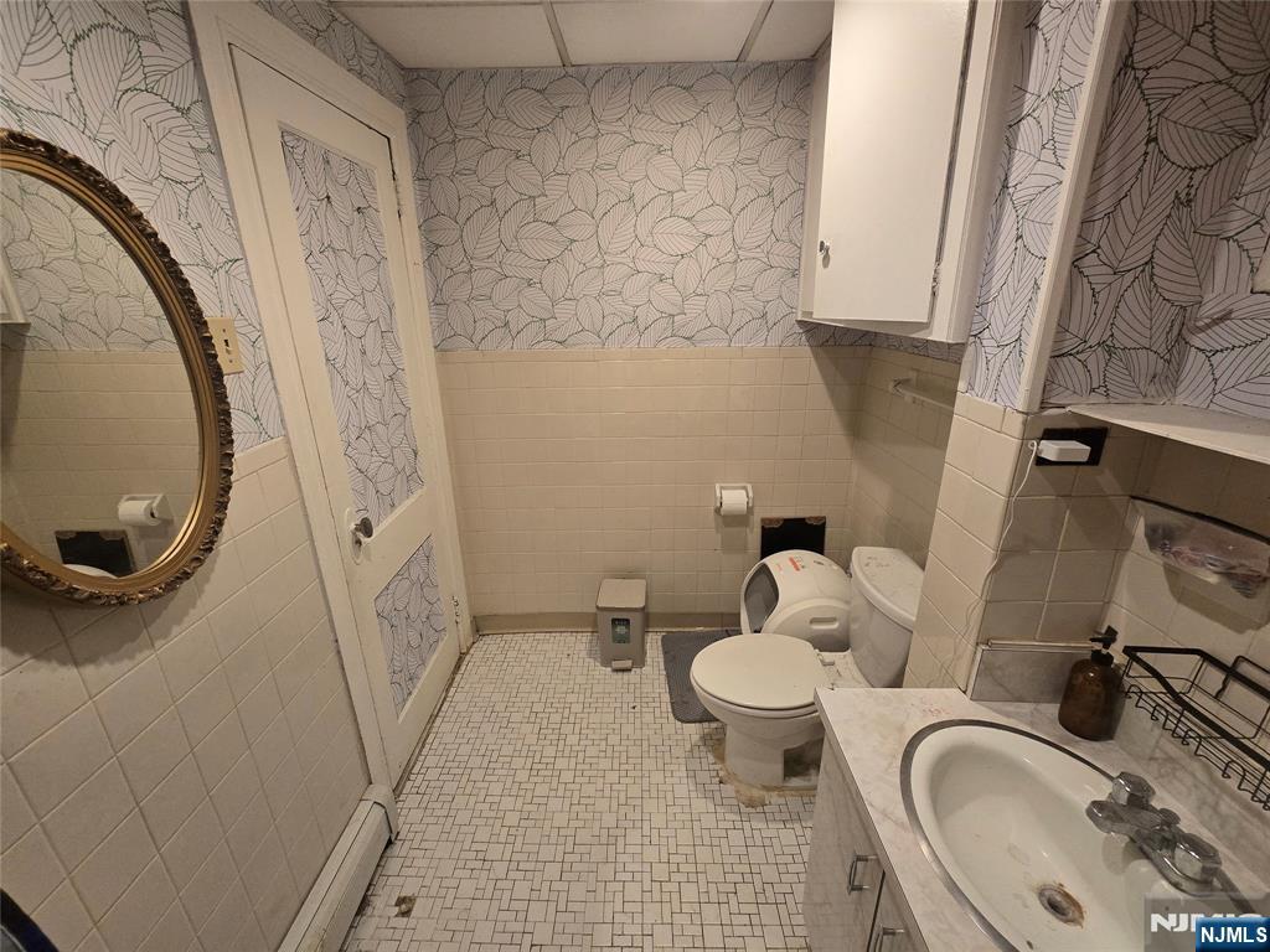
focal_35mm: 13
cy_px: 476
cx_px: 635
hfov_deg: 106.2
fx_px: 477
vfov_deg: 89.9
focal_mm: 2.2
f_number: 2.2
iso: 400
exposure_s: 1/60
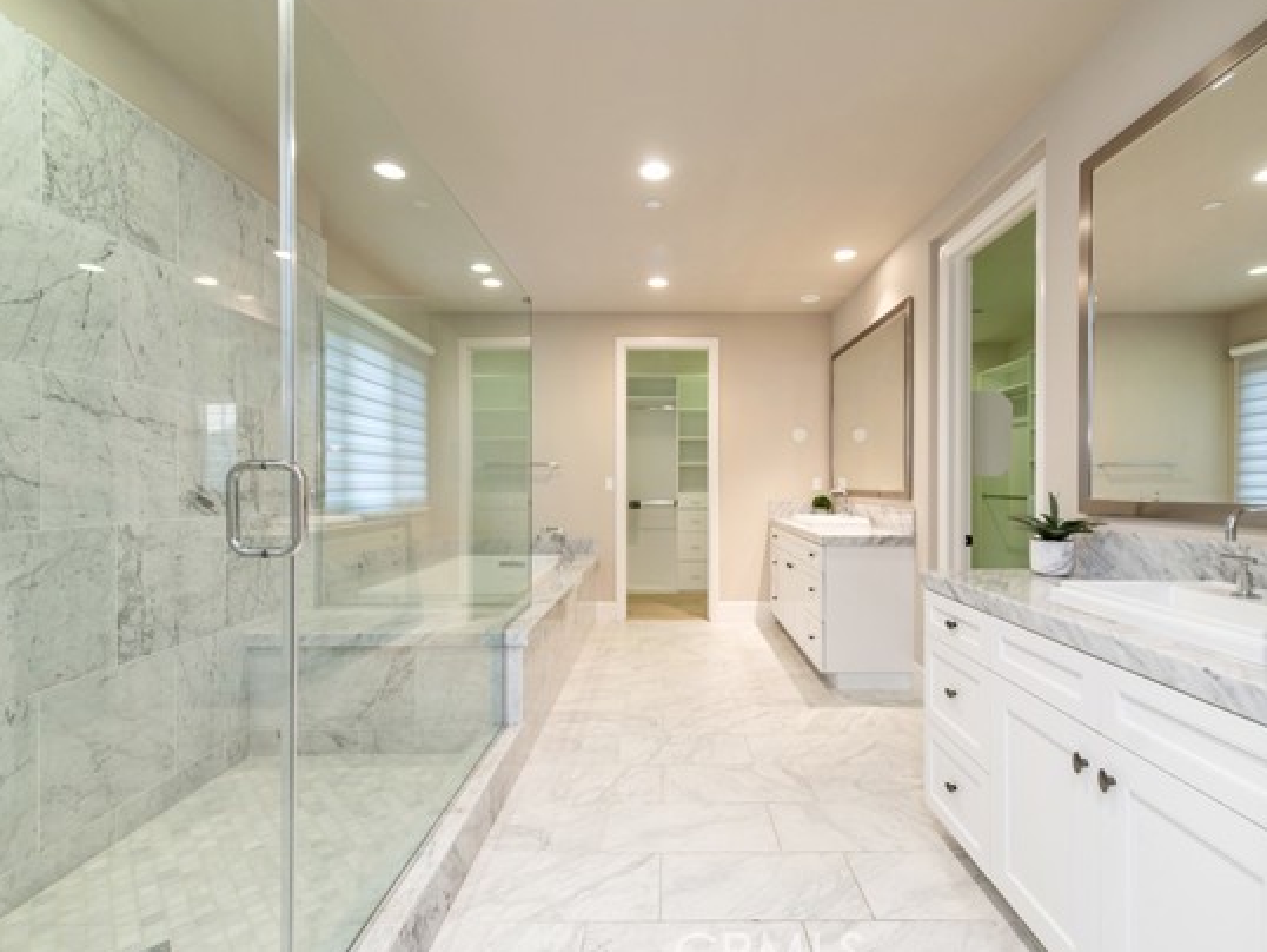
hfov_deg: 94.4
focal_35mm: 16
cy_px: 485
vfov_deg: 78.1
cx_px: 669
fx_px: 586
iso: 640
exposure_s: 1/60
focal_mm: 14
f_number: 4
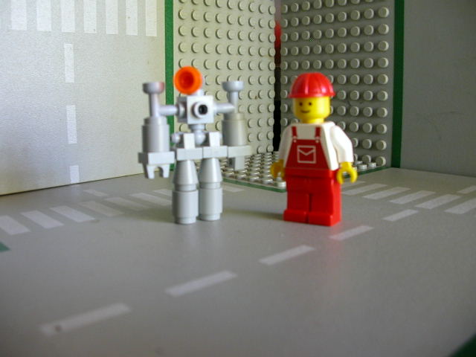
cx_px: 238
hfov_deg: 50.1
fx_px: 509
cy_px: 178
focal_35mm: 37
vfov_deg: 38.7
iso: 100
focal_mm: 5.6
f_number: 2.7
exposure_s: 1/5.6
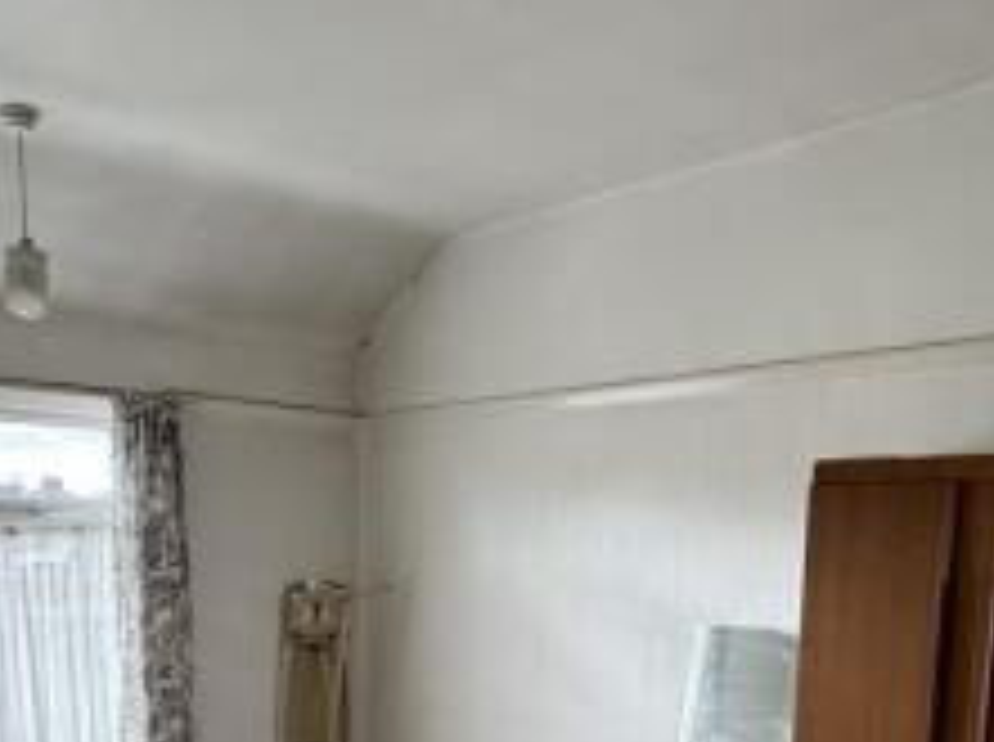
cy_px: 717
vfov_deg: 35.4
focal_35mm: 37
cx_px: 475
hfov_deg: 50.2
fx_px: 1061
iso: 100
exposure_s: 1/99
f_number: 2.2
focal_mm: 2.22
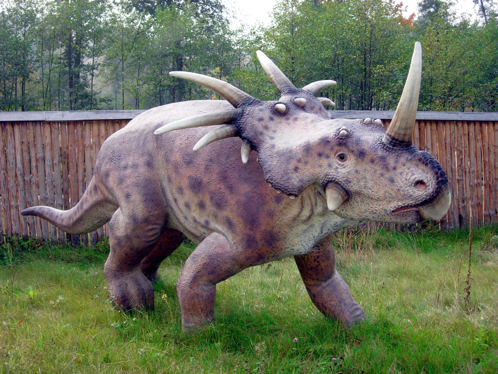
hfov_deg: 37.5
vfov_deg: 28.6
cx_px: 249
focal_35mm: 51
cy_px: 187
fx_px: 734
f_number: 3.2
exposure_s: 1/406
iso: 79
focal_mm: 10.6
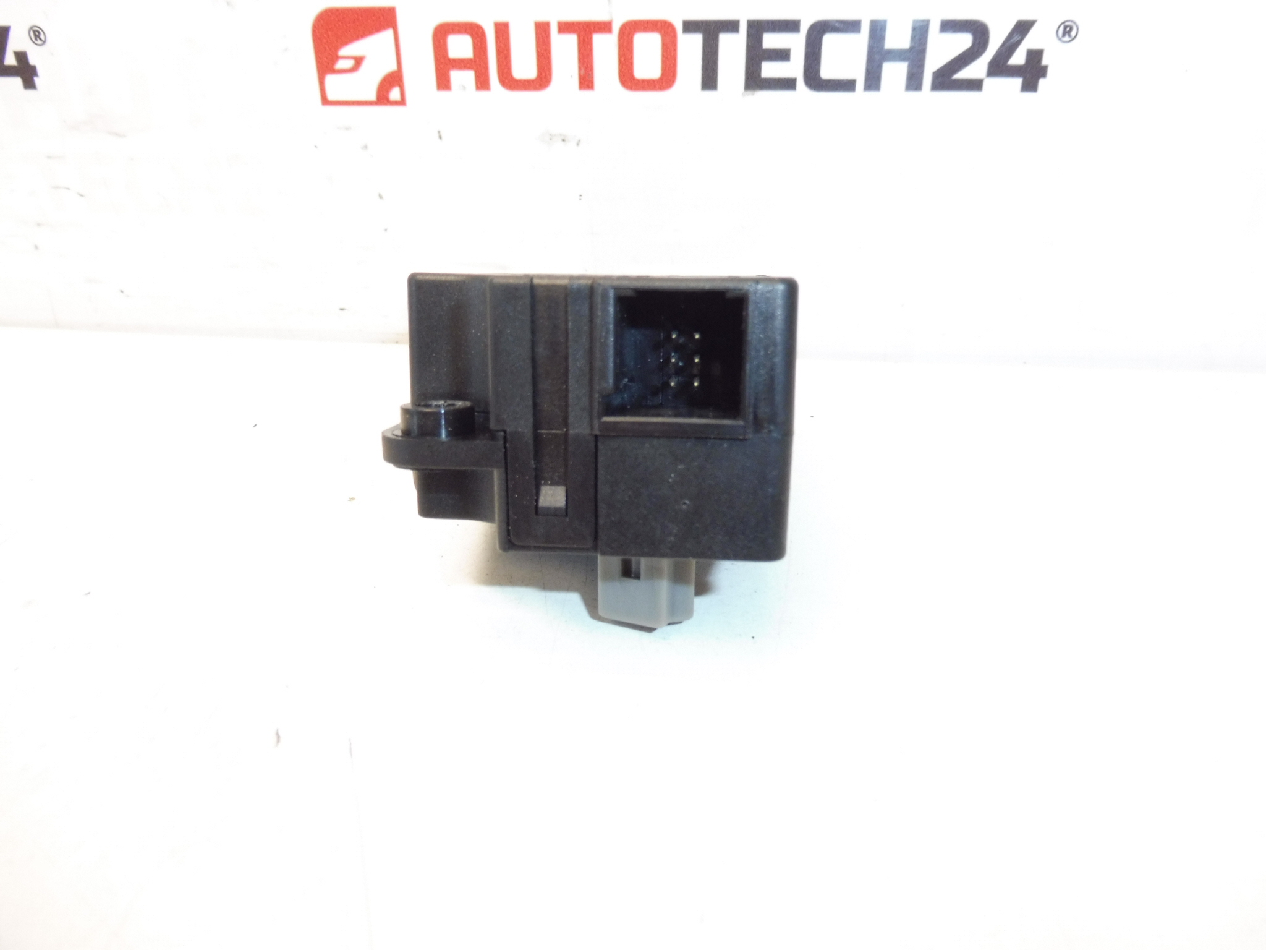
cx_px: 633
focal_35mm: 24
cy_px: 475
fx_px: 878
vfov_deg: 56.8
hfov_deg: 71.6
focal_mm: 4.3
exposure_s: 1/60
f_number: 3.5
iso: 200
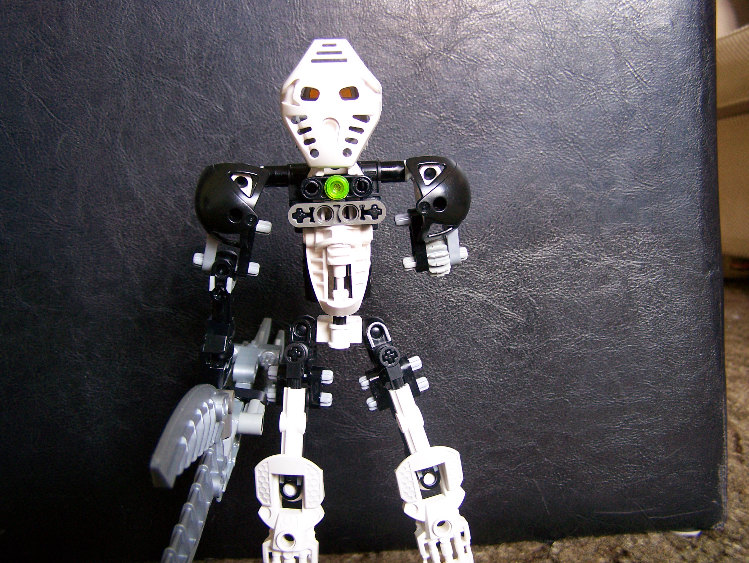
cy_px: 282
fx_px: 823
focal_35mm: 38
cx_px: 374
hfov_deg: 48.9
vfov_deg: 37.8
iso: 160
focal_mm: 6.3
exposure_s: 1/8
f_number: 2.8
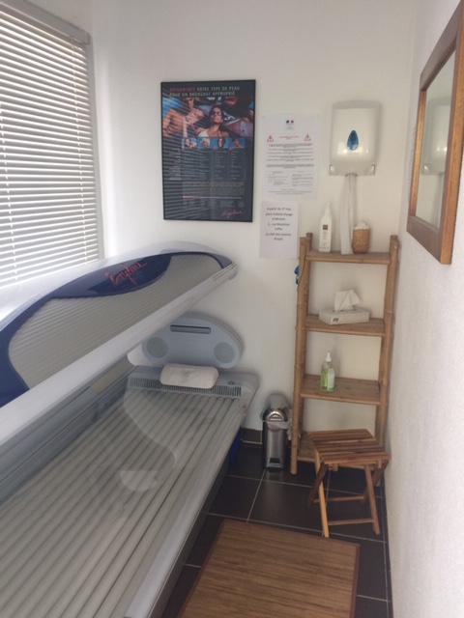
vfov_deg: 61.7
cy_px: 309
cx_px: 232
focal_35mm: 29
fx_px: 518
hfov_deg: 48.2
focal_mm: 4.15
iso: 100
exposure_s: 1/33
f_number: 2.2
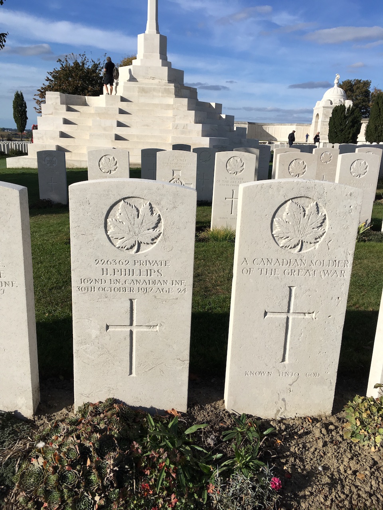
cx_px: 192
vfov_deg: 61.7
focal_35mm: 29
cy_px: 255
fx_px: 428
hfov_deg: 48.2
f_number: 2.2
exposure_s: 1/2331
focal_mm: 4.15
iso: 25
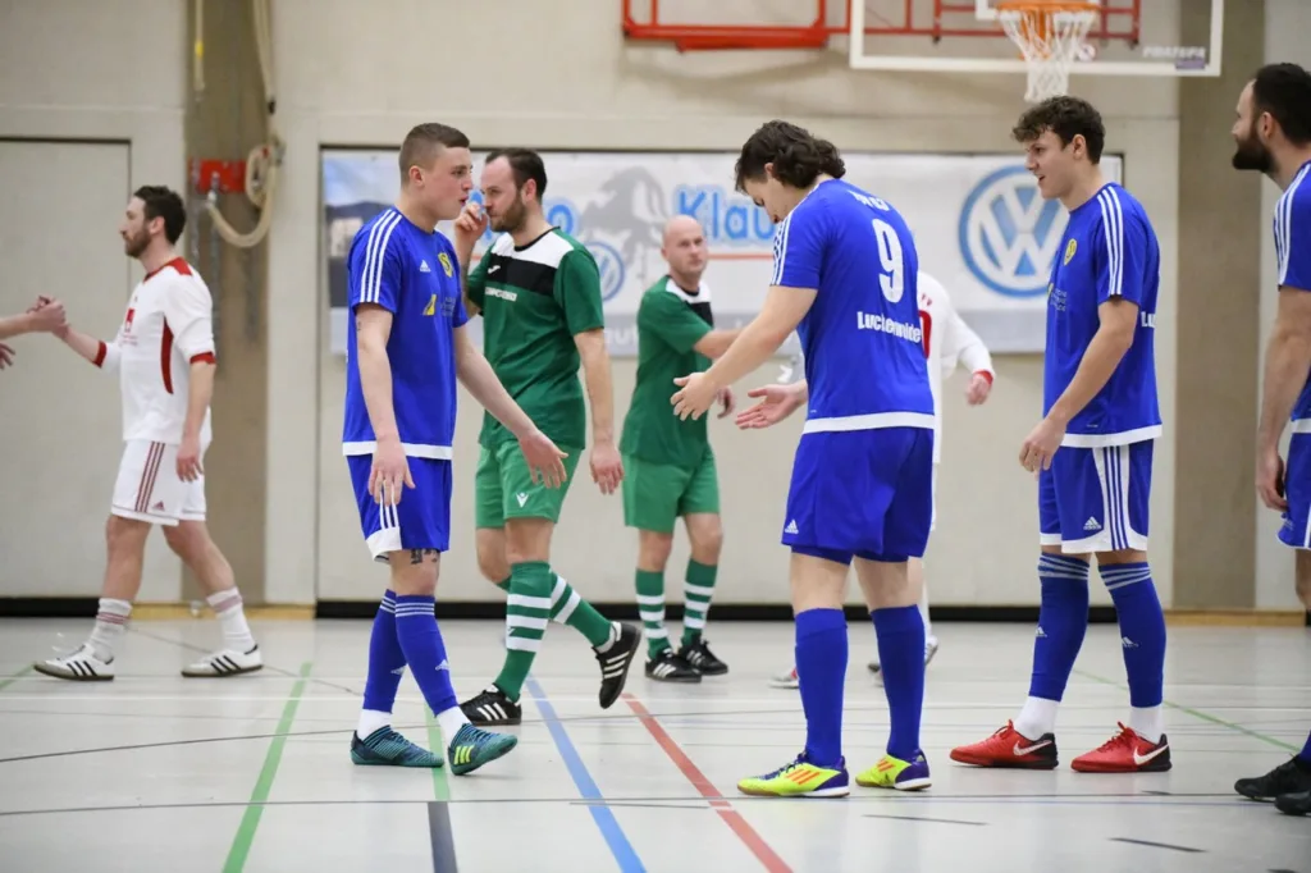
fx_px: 4550
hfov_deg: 16.4
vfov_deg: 11.0
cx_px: 656
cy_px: 436
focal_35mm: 125
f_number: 2.8
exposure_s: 1/2000
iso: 18000
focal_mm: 125
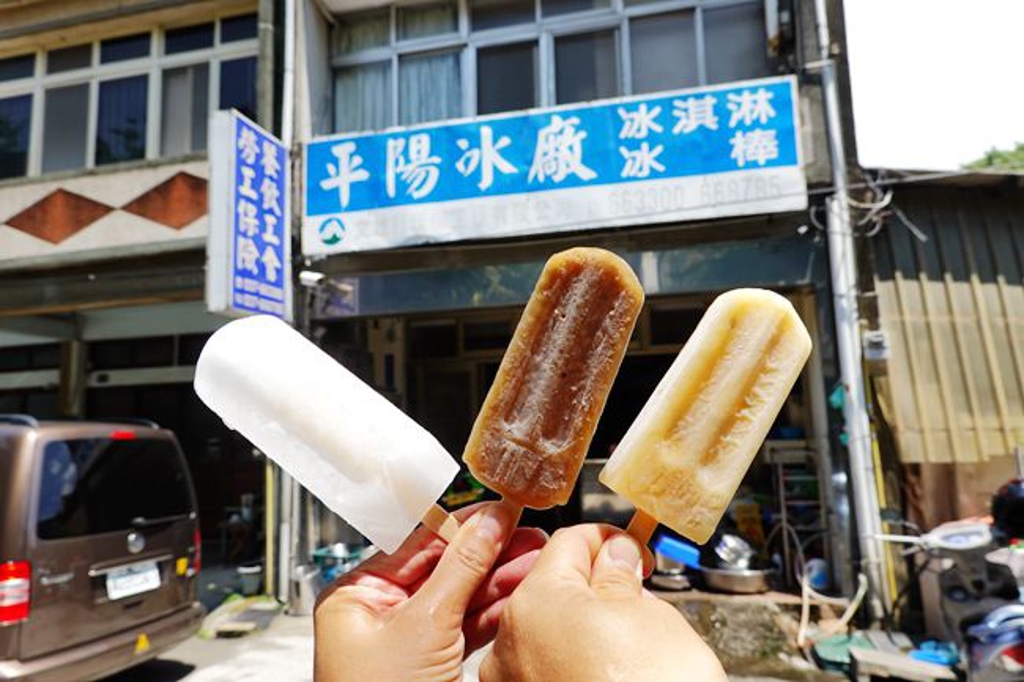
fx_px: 682
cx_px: 512
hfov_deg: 73.8
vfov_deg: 53.1
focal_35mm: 24
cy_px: 341
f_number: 4
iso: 125
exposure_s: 1/500
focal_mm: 9
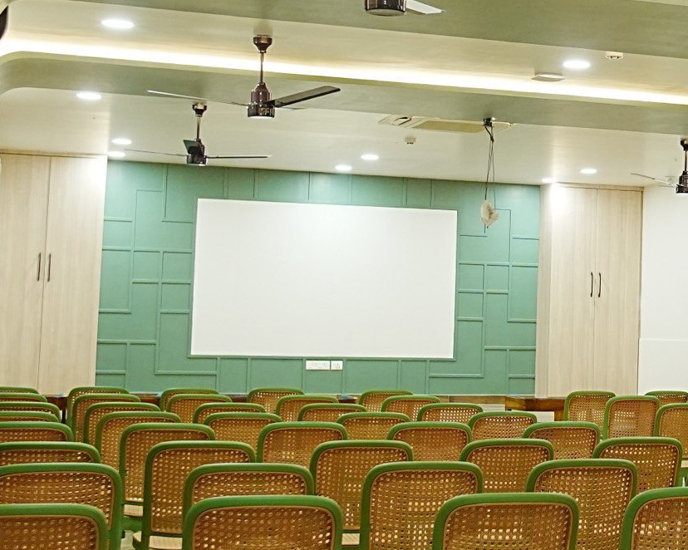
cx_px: 741
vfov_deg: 20.6
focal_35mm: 74
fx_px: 1506
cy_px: 189
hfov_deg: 24.2
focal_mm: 23
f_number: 3.2
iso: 1000
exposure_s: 1/100
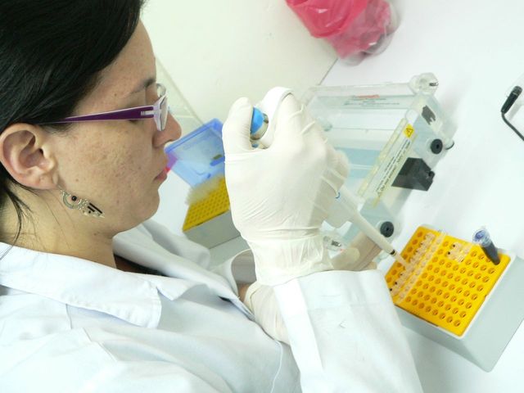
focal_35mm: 43
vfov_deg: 33.6
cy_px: 196
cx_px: 262
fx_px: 651
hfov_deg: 43.9
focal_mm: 7.2
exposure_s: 1/10
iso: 200
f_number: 2.8
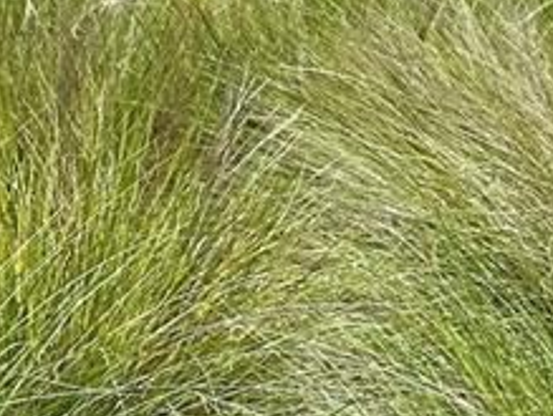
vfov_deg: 6.4
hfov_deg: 8.8
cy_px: -454
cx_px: -23
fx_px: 3584
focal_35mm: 224
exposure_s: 1/6623
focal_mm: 6.86
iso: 64
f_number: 1.78
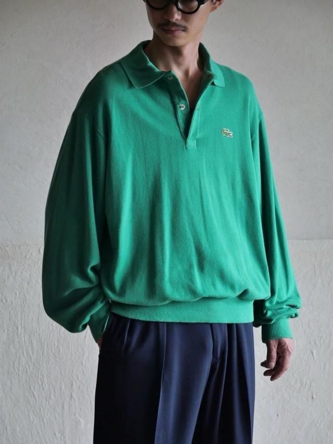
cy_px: 222
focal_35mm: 120
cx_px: 166
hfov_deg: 12.4
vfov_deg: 16.4
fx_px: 1539
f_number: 4
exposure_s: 1/125
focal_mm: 60
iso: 800
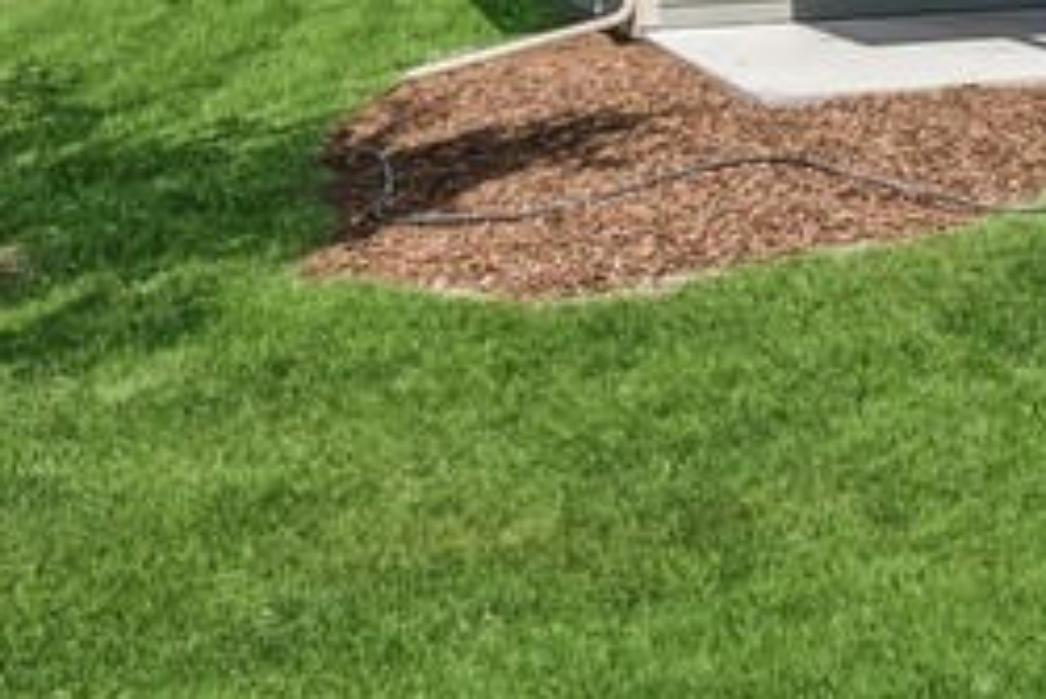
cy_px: -318
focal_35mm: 54
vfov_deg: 21.5
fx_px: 1570
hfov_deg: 28.6
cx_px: 1431
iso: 100
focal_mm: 10
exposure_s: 1/400
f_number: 6.3
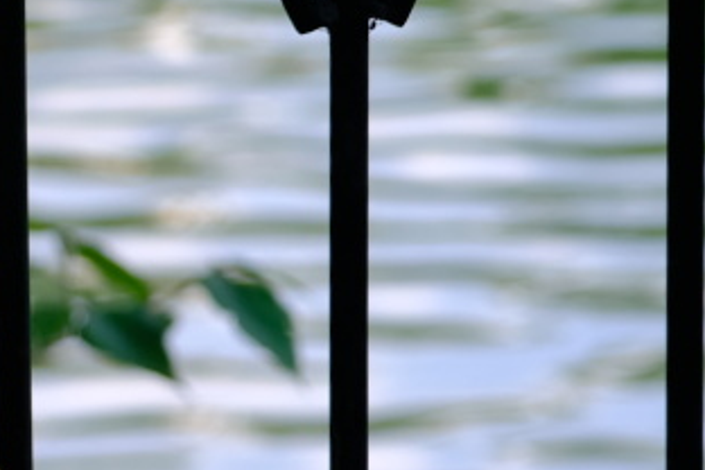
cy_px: 296
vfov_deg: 3.0
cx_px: -513
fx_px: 9047
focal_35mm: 462
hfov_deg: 4.4
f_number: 4
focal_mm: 80
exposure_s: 1/120
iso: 250
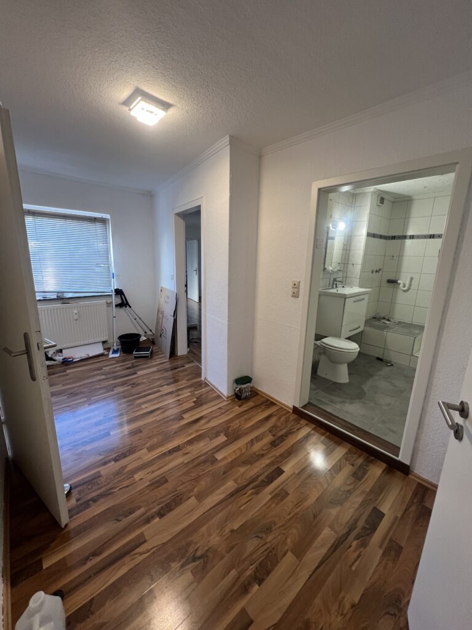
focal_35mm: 13
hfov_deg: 89.9
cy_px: 315
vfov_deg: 106.2
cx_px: 236
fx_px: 236
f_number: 1.8
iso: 125
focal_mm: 1.57
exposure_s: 1/50
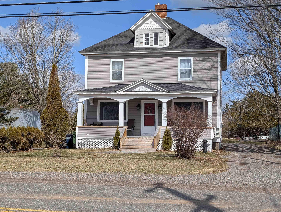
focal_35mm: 49
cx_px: 140
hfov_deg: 38.9
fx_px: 398
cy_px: 106
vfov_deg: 29.7
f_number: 1.68
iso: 19
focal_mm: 6.9
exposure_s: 1/2160
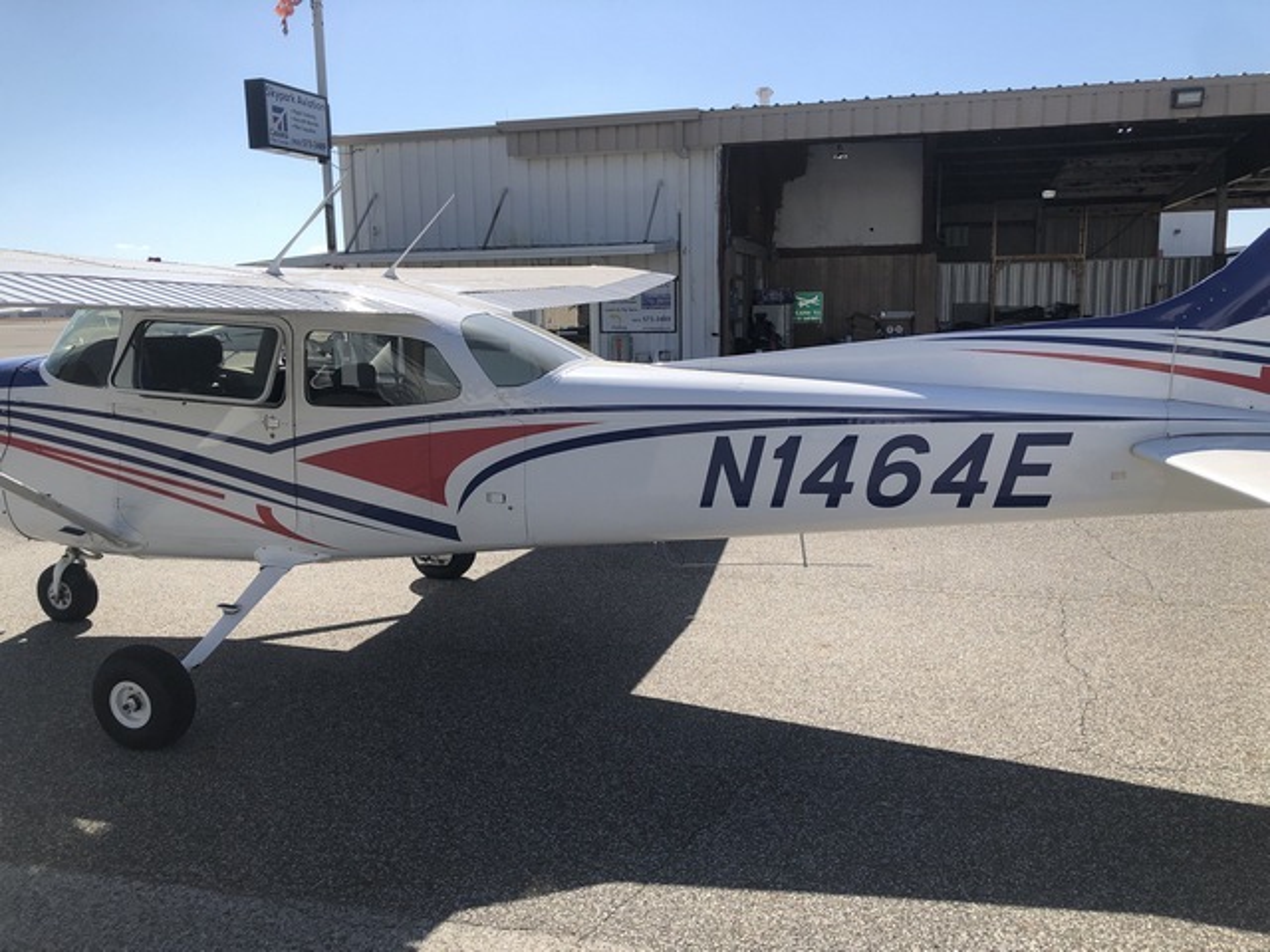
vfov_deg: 49.7
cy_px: 476
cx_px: 635
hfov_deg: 63.4
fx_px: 1027
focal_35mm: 28
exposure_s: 1/2000
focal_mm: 3.99
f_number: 1.8
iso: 20
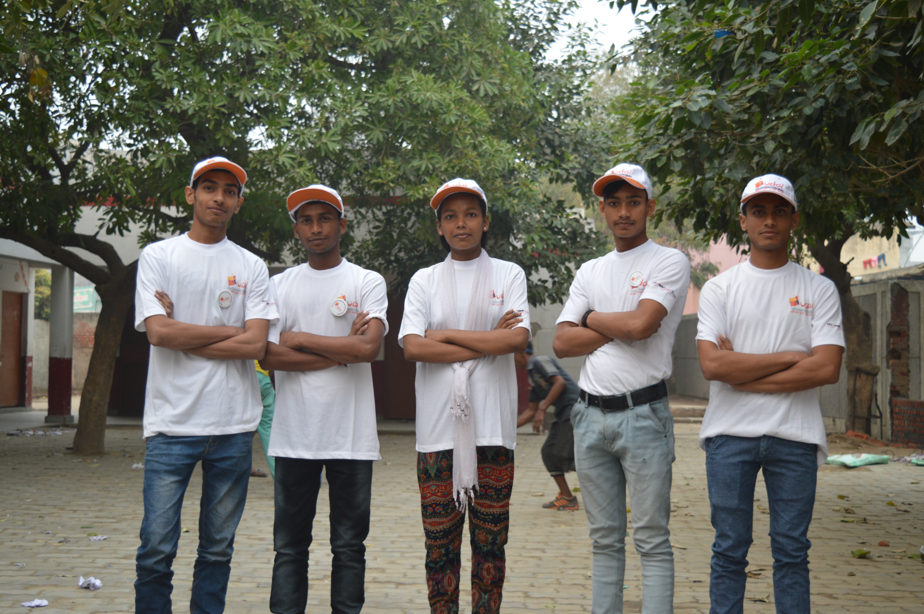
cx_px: 462
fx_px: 1192
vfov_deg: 28.9
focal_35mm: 46
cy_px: 307
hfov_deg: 42.4
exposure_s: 1/100
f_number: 5
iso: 400
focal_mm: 31
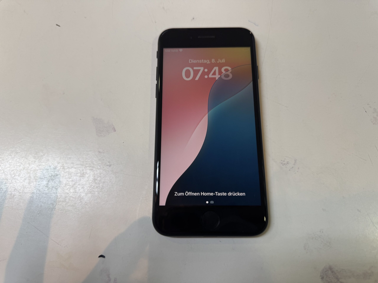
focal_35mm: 24
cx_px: 189
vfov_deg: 56.8
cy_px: 142
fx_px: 262
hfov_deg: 71.6
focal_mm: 6.76
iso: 125
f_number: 1.78
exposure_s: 1/100
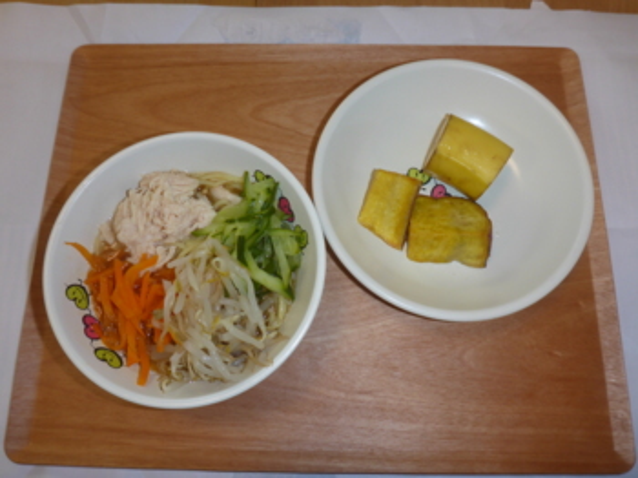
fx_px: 516
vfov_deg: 49.7
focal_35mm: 28
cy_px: 239
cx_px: 319
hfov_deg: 63.5
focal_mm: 4.9
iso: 100
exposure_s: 1/60
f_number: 3.3
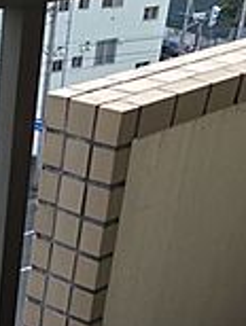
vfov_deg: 19.6
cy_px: 487
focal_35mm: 87
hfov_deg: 15.7
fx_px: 822
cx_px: -119
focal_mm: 3.99
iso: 20
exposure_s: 1/338
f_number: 1.8
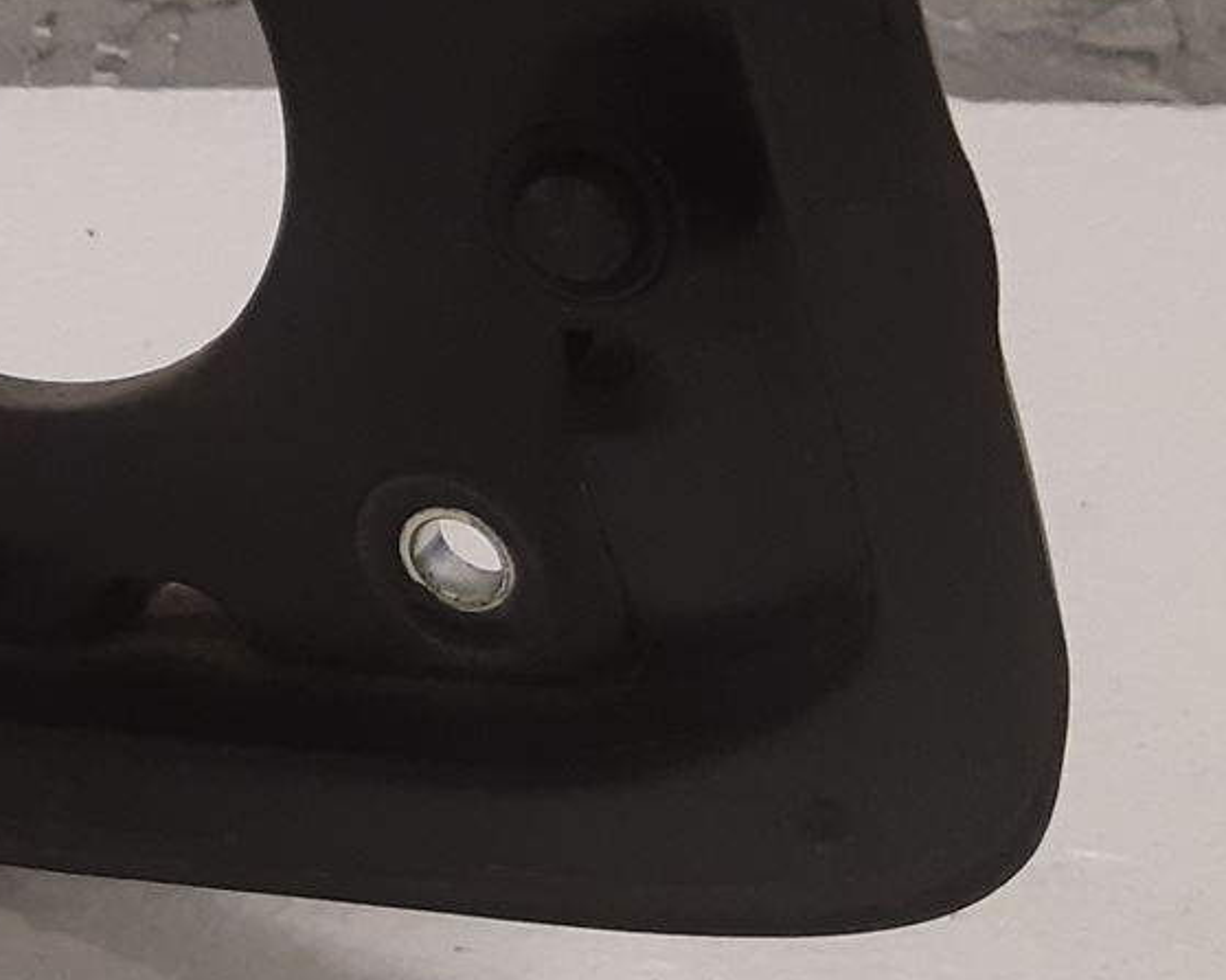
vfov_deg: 16.5
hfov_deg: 18.4
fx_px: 3374
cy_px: 338
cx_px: -597
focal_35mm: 93
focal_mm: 3.93
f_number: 1.7
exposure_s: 1/50
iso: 200
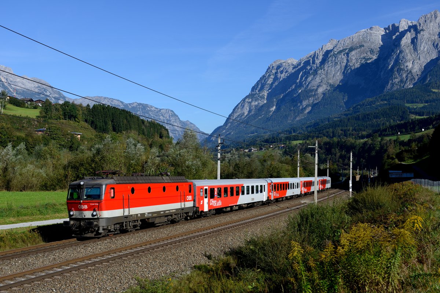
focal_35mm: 44
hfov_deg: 44.5
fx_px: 538
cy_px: 146
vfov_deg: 30.5
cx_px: 220
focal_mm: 44
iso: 200
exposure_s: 1/1600
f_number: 5.6
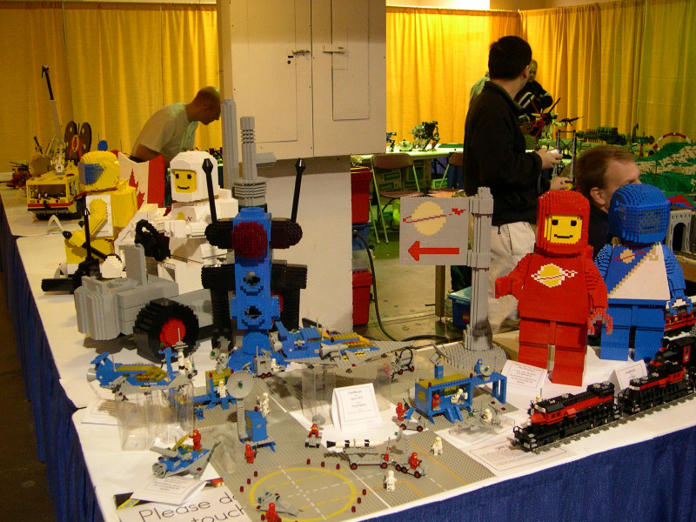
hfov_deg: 49.0
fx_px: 764
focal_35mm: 38
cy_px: 261
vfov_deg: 37.7
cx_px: 348
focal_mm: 8
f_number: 2.8
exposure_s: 1/25.4
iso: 400
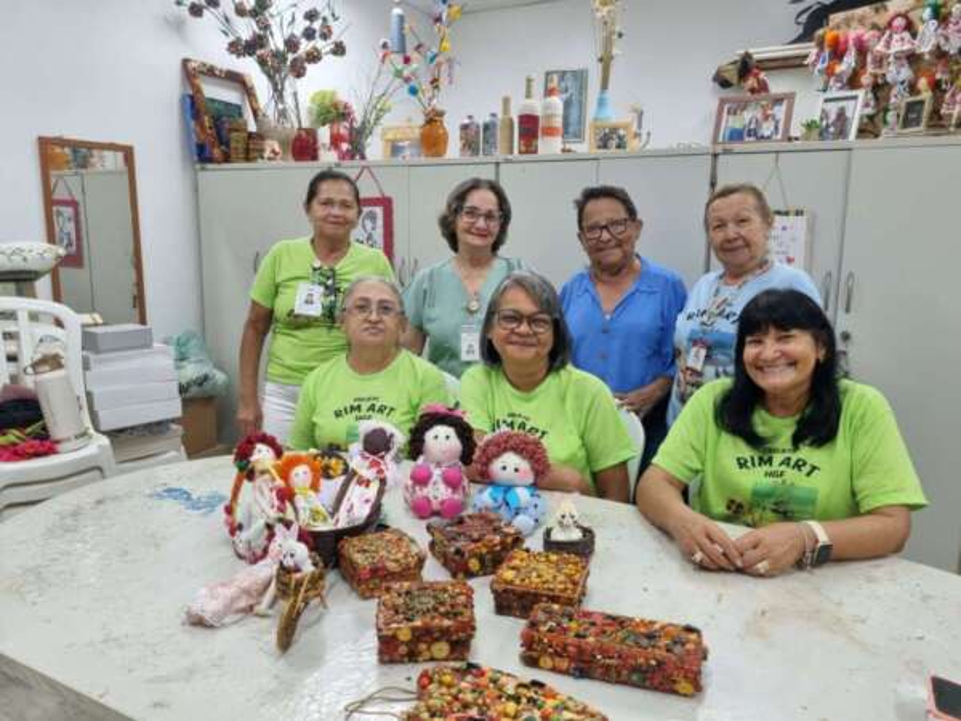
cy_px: 360
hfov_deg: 67.3
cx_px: 480
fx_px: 722
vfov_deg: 53.1
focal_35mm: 26
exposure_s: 1/120
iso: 200
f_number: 1.8
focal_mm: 5.4
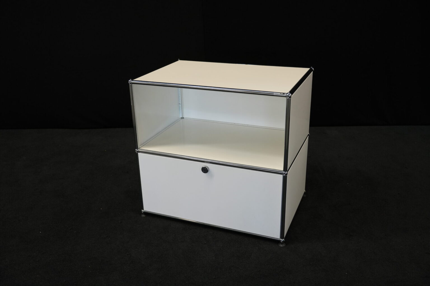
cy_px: 143
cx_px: 215
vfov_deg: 37.9
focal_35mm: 35
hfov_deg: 54.4
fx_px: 418
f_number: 4
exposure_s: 1/160
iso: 2000
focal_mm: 35
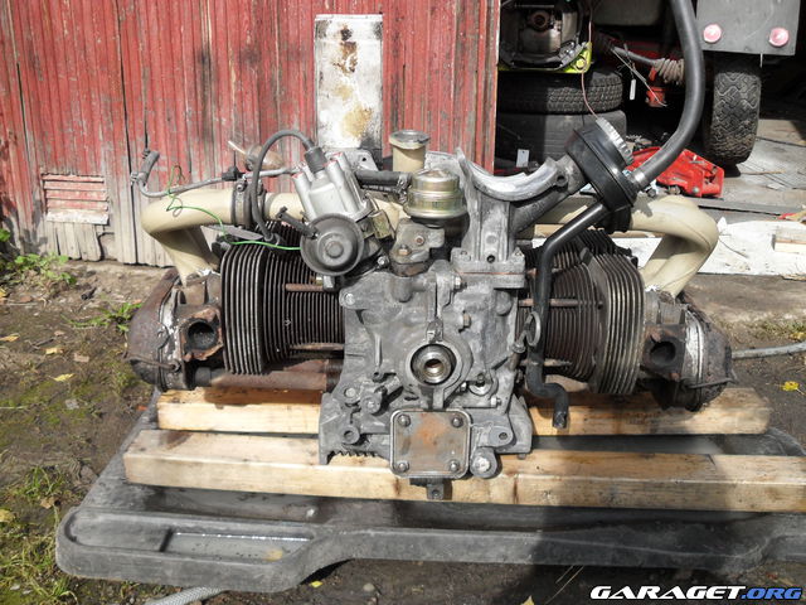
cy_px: 302
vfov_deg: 40.7
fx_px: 815
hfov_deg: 52.6
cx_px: 403
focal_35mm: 35
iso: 100
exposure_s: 1/60
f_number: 8.9
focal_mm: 6.2
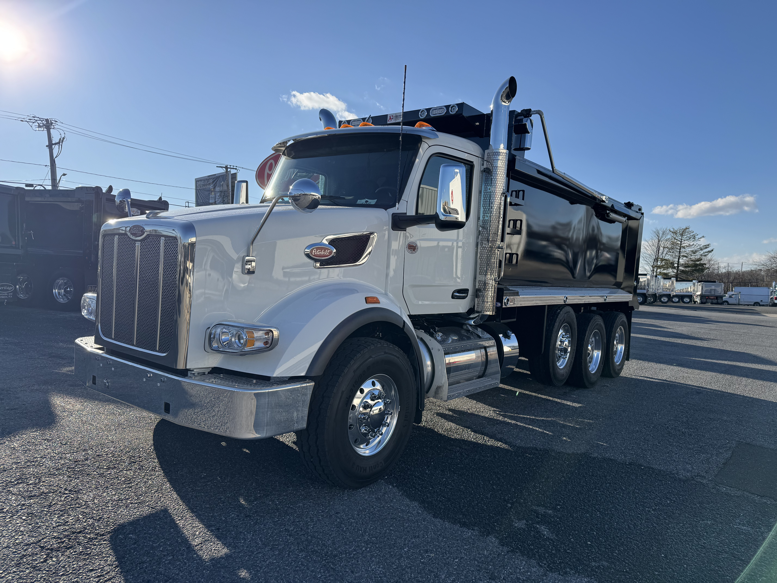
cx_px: 388
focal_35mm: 24
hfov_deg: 71.6
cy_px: 292
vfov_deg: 56.8
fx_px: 539
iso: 80
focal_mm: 6.76
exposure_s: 1/4310
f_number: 1.78
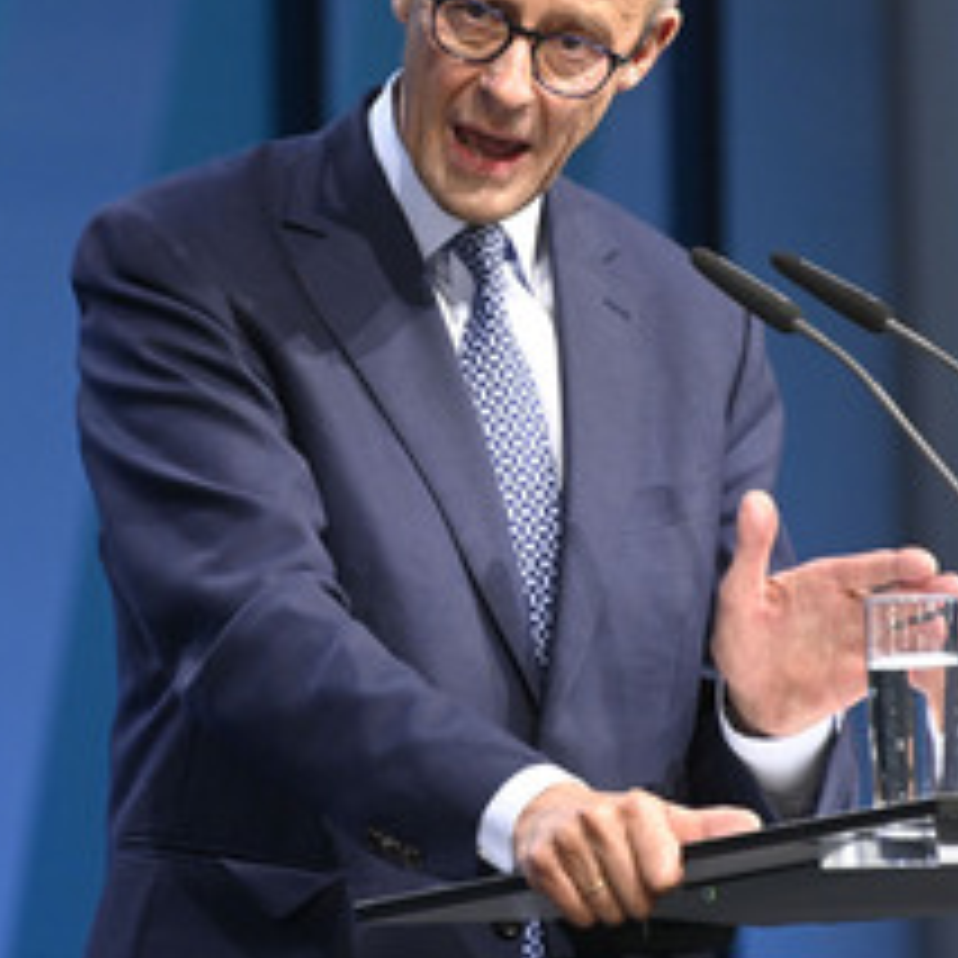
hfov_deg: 2.2
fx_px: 24736
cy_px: 373
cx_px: 376
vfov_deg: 2.2
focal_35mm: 790
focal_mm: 440
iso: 8000
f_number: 5.6
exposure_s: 1/500
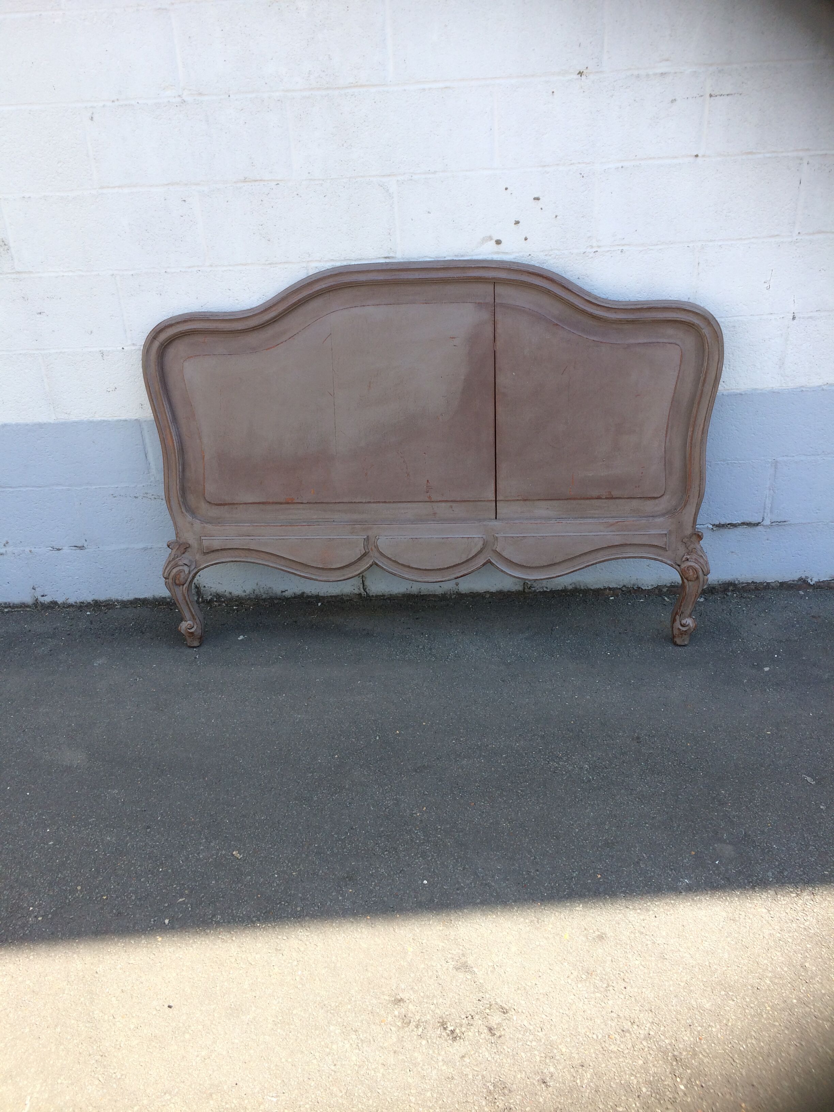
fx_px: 932
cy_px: 556
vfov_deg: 61.7
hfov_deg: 48.2
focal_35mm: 29
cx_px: 417
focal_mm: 4.15
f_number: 2.2
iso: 32
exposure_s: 1/604
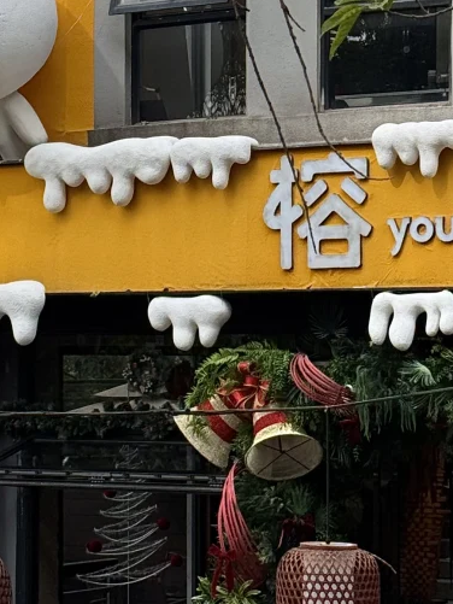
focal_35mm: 138
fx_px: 2407
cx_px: 224
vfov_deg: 14.2
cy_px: 131
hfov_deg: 10.8
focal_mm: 6.76
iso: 64
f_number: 1.78
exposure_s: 1/1795
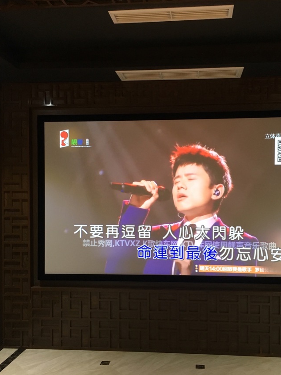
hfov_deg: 40.6
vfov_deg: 52.6
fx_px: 379
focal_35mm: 35
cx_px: 165
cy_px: 205
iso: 160
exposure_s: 1/33
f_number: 2.2
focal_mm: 4.15
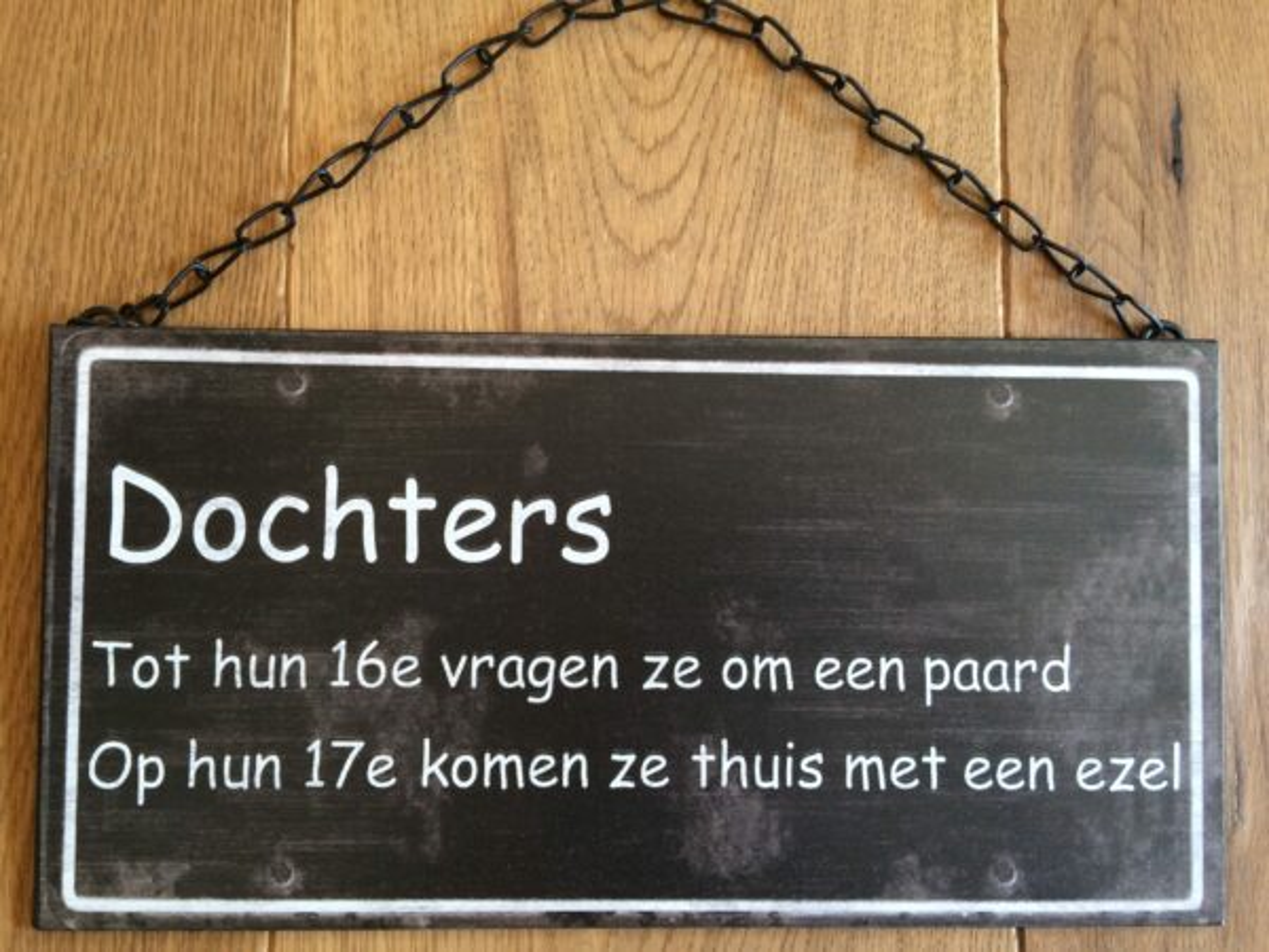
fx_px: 1063
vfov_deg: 48.2
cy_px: 476
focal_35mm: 29
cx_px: 634
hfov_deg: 61.7
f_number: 2.2
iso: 64
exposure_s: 1/33
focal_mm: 4.15
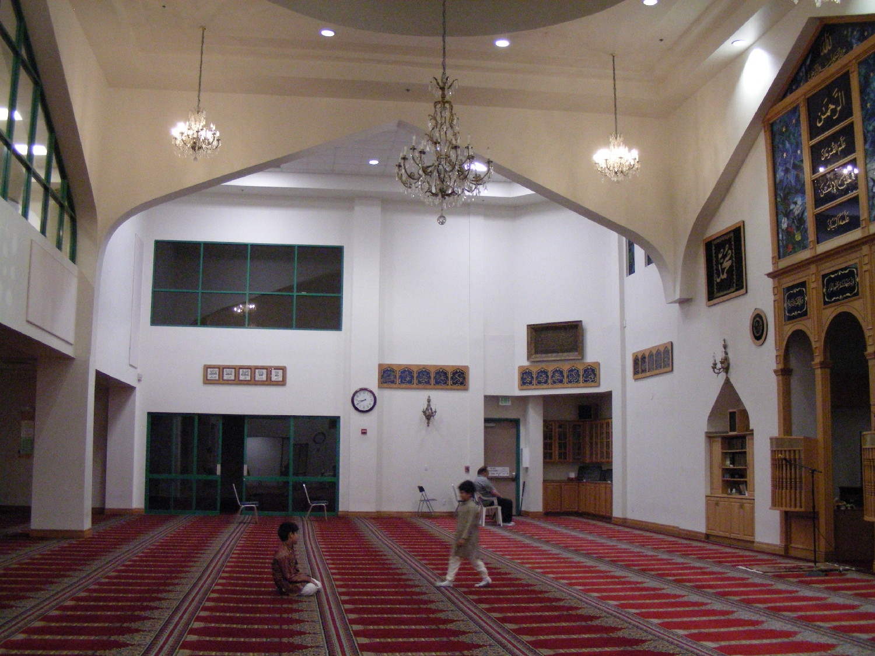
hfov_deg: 49.0
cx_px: 438
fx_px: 961
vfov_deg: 37.7
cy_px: 328
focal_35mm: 38
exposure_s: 1/21
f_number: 3.5
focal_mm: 6.3
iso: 400
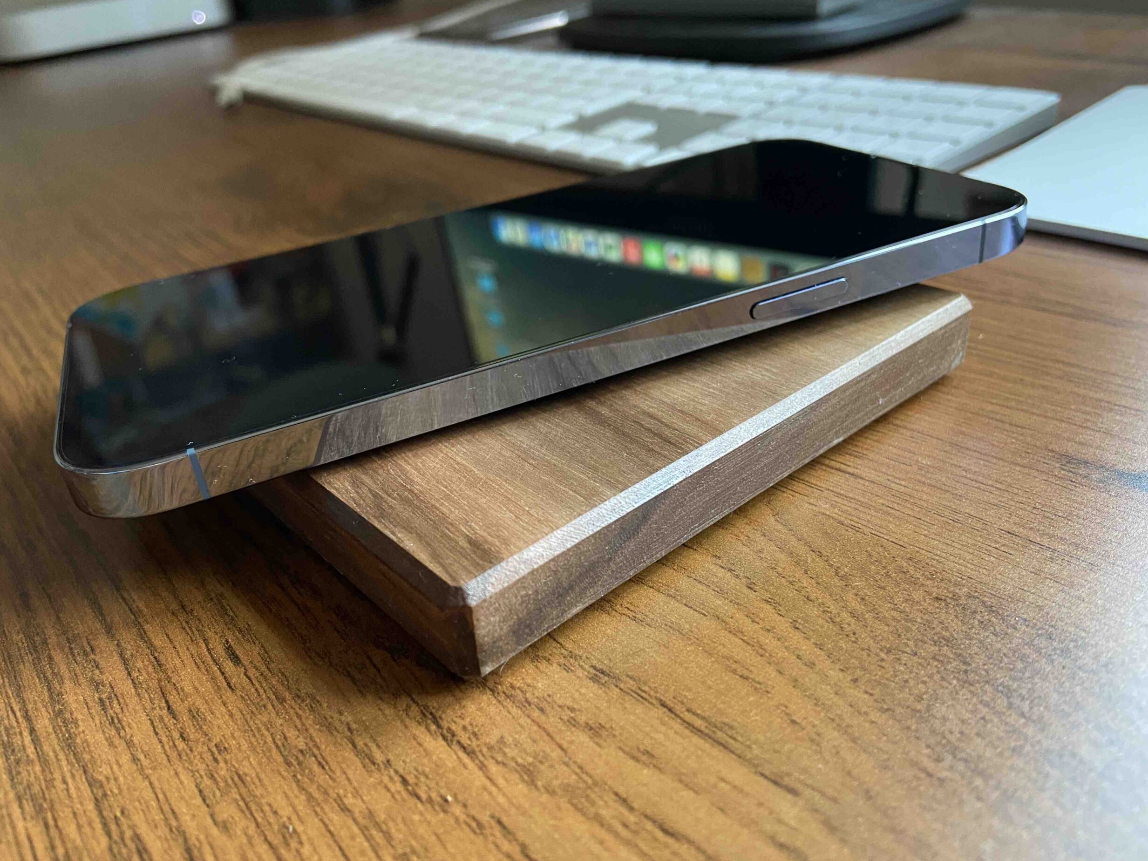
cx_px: 559
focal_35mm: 27
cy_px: 416
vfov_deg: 51.3
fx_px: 895
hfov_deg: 65.3
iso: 640
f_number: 1.8
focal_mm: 4.25
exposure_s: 1/36
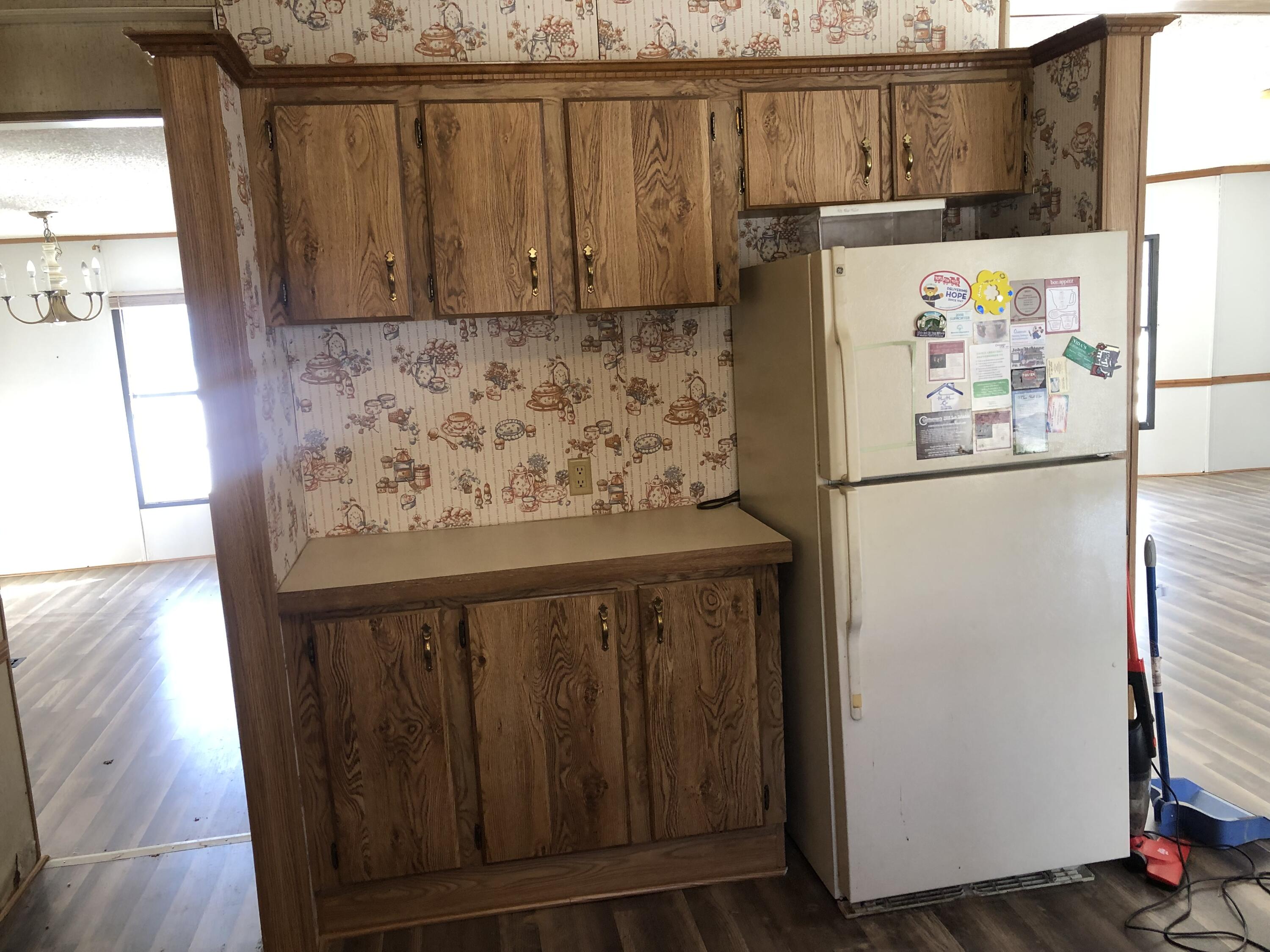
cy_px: 476
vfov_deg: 49.7
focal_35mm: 28
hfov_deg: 63.4
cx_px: 635
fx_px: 1027
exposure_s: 1/30
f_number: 1.8
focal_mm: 3.99
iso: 32
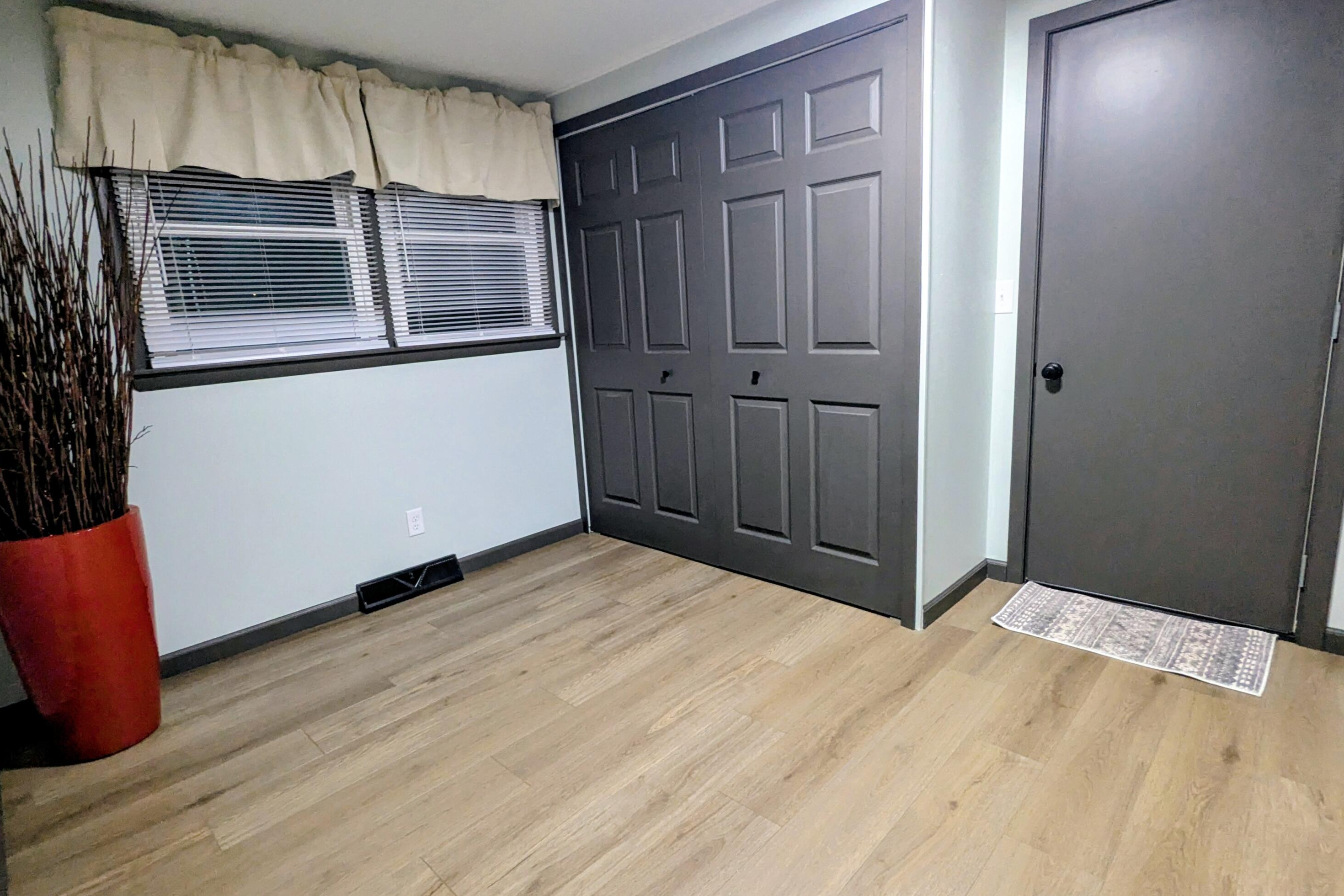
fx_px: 635
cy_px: 442
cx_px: 665
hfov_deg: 93.3
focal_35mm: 17
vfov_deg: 70.4
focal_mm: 2.35
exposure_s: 1/40
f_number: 2.2
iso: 689
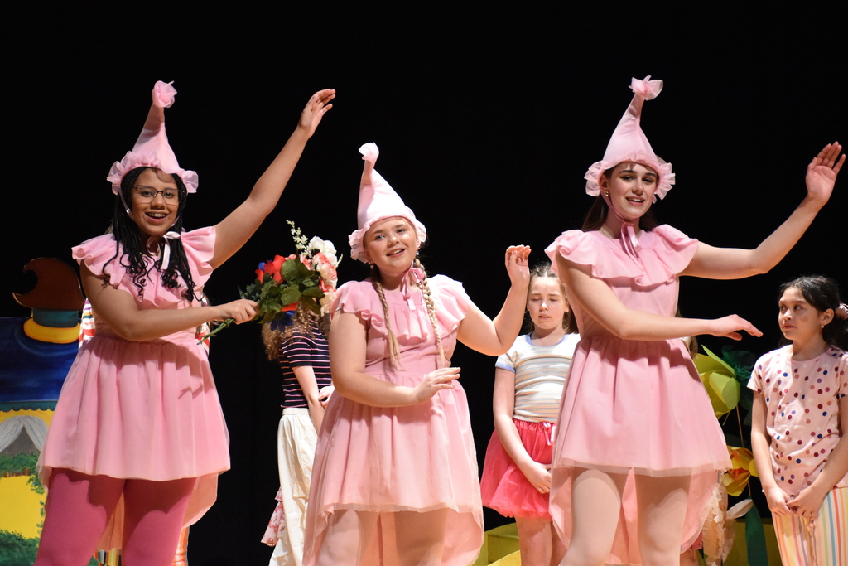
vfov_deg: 17.5
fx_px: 1837
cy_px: 283
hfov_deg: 26.0
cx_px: 424
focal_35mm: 78
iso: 5000
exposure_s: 1/500
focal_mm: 52
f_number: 4.8
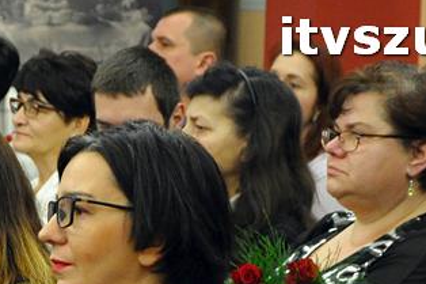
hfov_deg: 9.7
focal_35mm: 211
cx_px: 73
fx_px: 2495
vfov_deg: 6.5
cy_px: 357
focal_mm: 52
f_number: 5.6
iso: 2500
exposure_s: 1/80
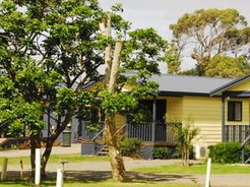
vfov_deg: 10.5
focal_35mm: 141
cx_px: 133
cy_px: 107
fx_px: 1017
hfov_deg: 14.0
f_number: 11
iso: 1600
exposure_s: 1/500
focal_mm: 50
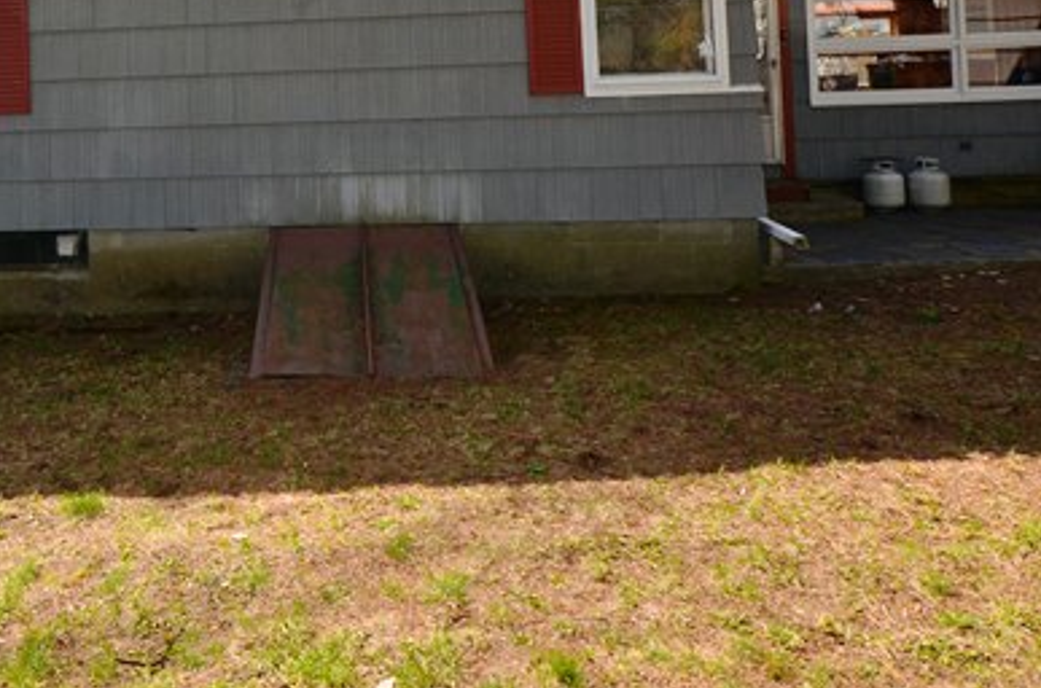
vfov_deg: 38.3
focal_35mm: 31
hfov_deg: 56.0
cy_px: 30
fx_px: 894
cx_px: 207
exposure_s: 1/200
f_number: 10
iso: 200
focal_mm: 10
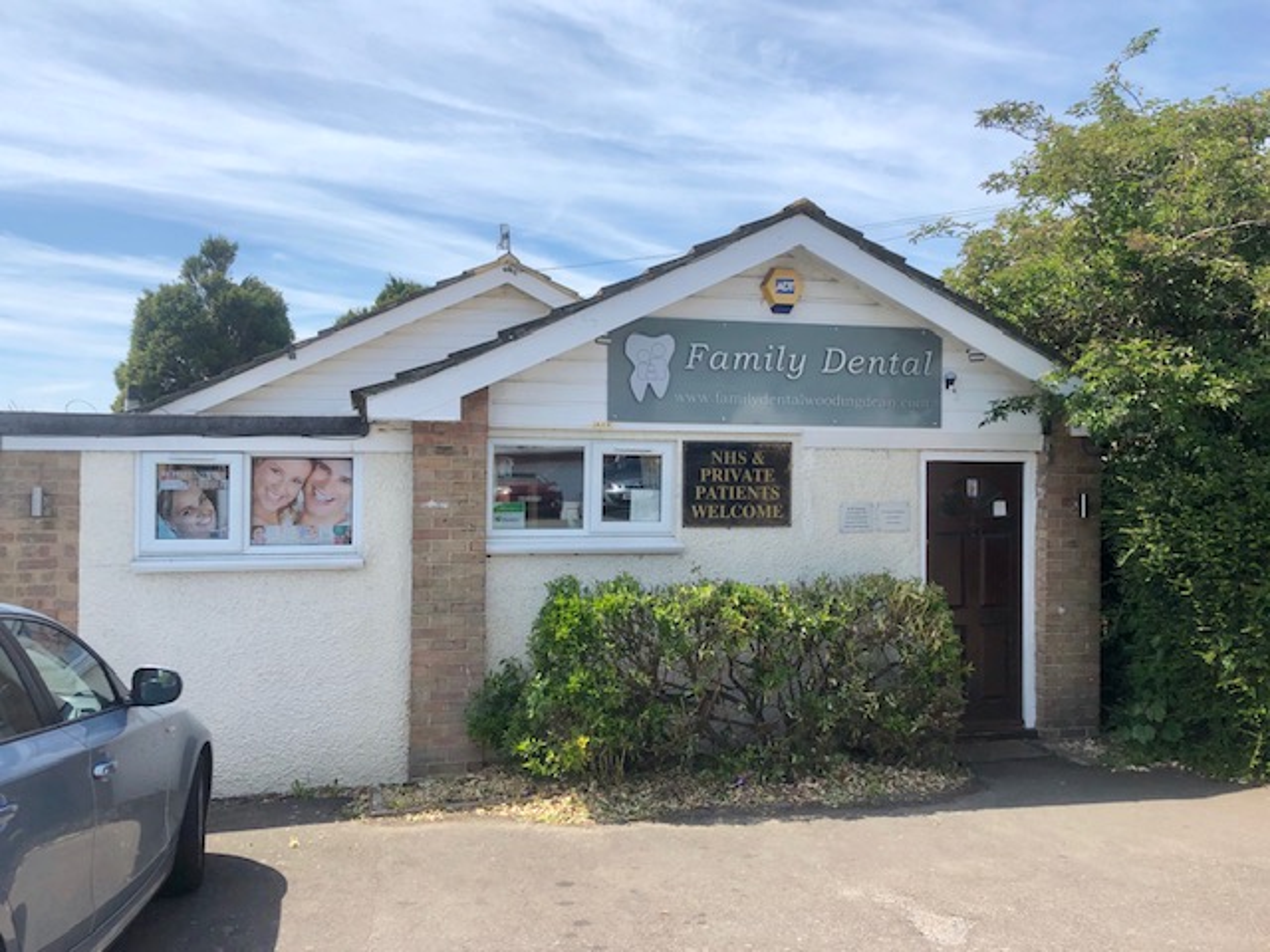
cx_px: 635
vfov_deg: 49.7
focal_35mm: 28
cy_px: 476
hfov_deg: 63.4
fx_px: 1027
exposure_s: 1/1845
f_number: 1.8
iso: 20
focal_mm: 4
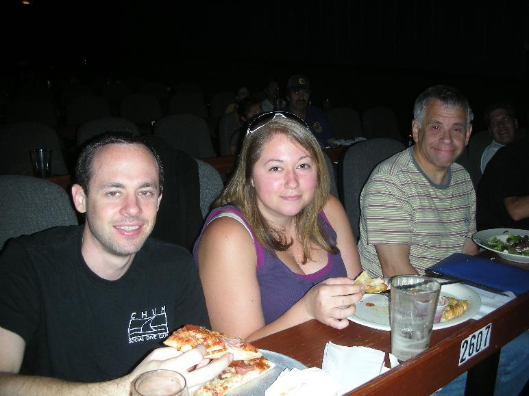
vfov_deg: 40.7
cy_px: 198
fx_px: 535
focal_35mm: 35
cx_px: 264
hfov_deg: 52.6
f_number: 2.8
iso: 87
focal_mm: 5.8
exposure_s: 1/60
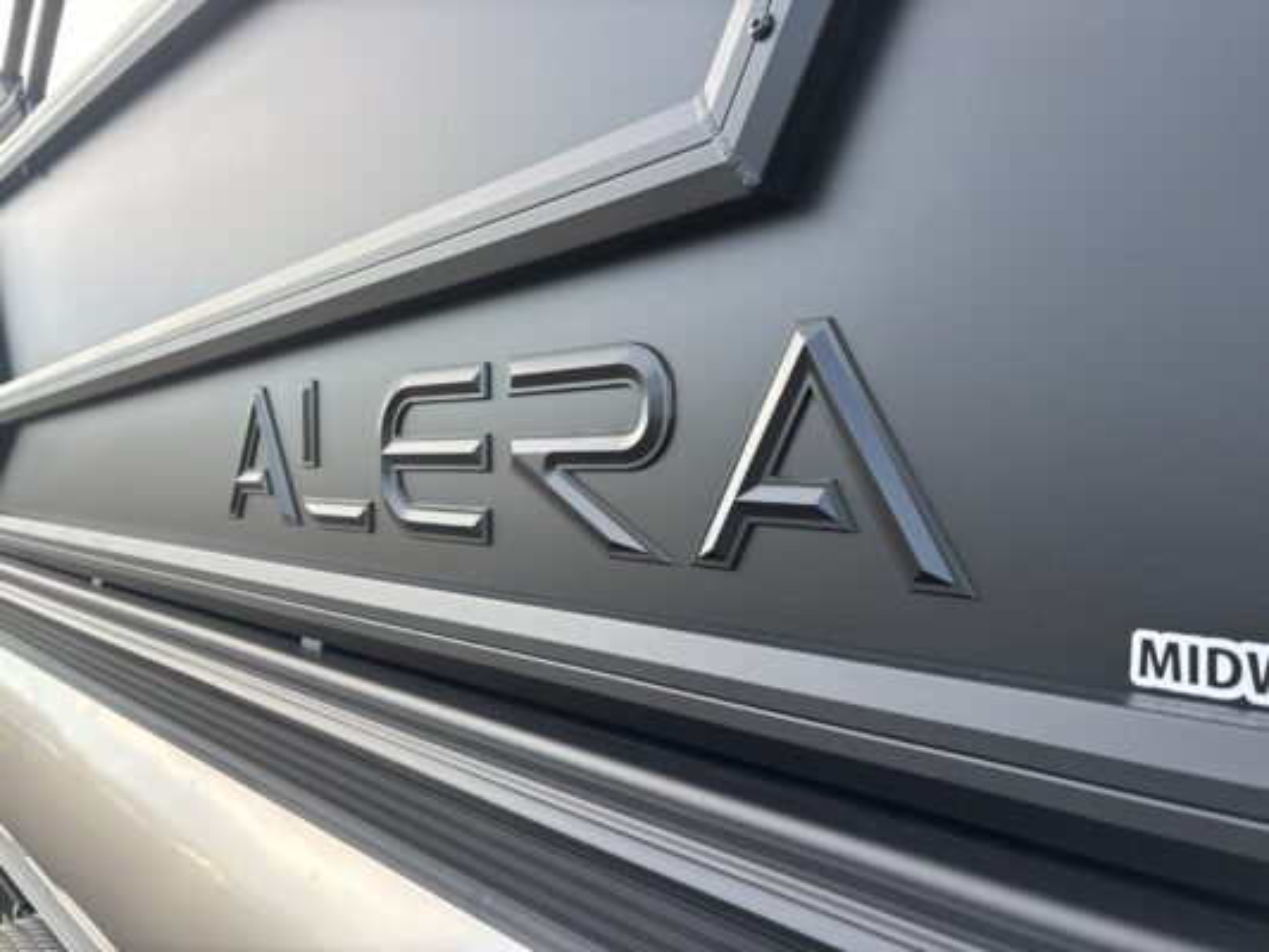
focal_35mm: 26
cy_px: 476
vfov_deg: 53.1
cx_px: 634
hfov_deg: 67.3
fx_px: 953
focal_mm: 5.96
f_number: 1.6
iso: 50
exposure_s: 1/355
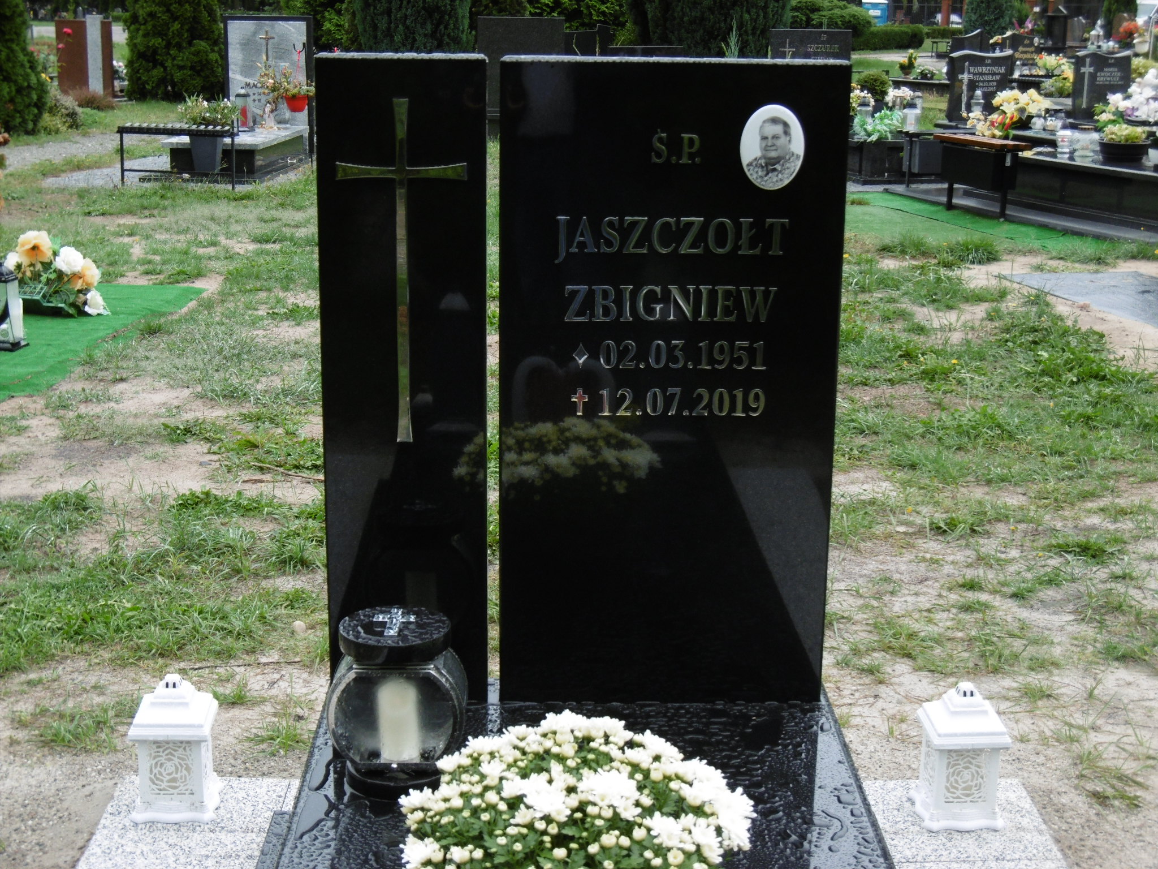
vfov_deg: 24.8
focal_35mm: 59
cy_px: 434
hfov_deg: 32.7
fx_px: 1974
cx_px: 579
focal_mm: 10.5
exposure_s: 1/100
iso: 100
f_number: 4.2
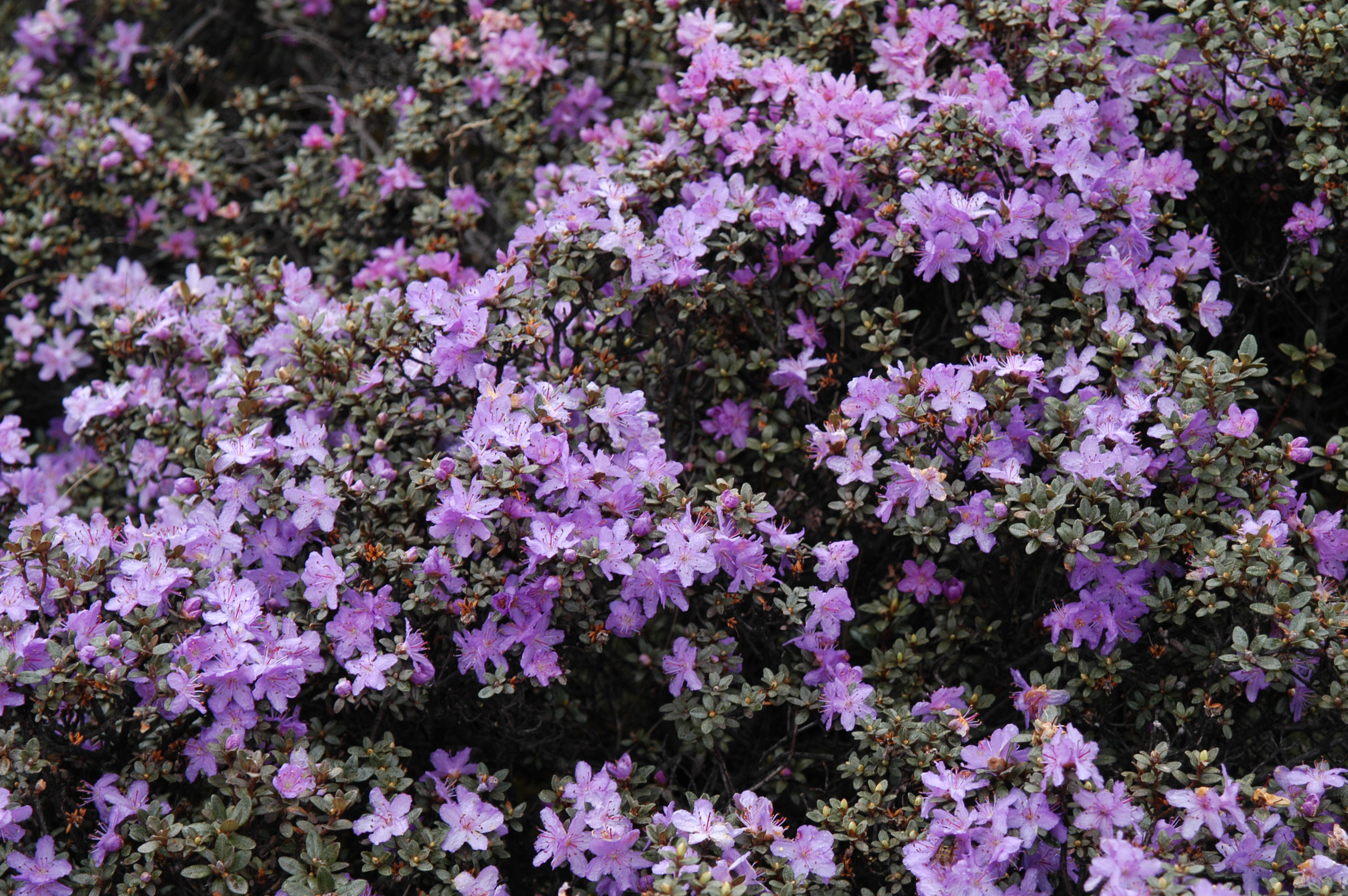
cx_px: 674
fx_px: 3479
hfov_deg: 21.9
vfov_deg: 14.7
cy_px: 448
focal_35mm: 93
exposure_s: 1/200
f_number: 7.1
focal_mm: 62
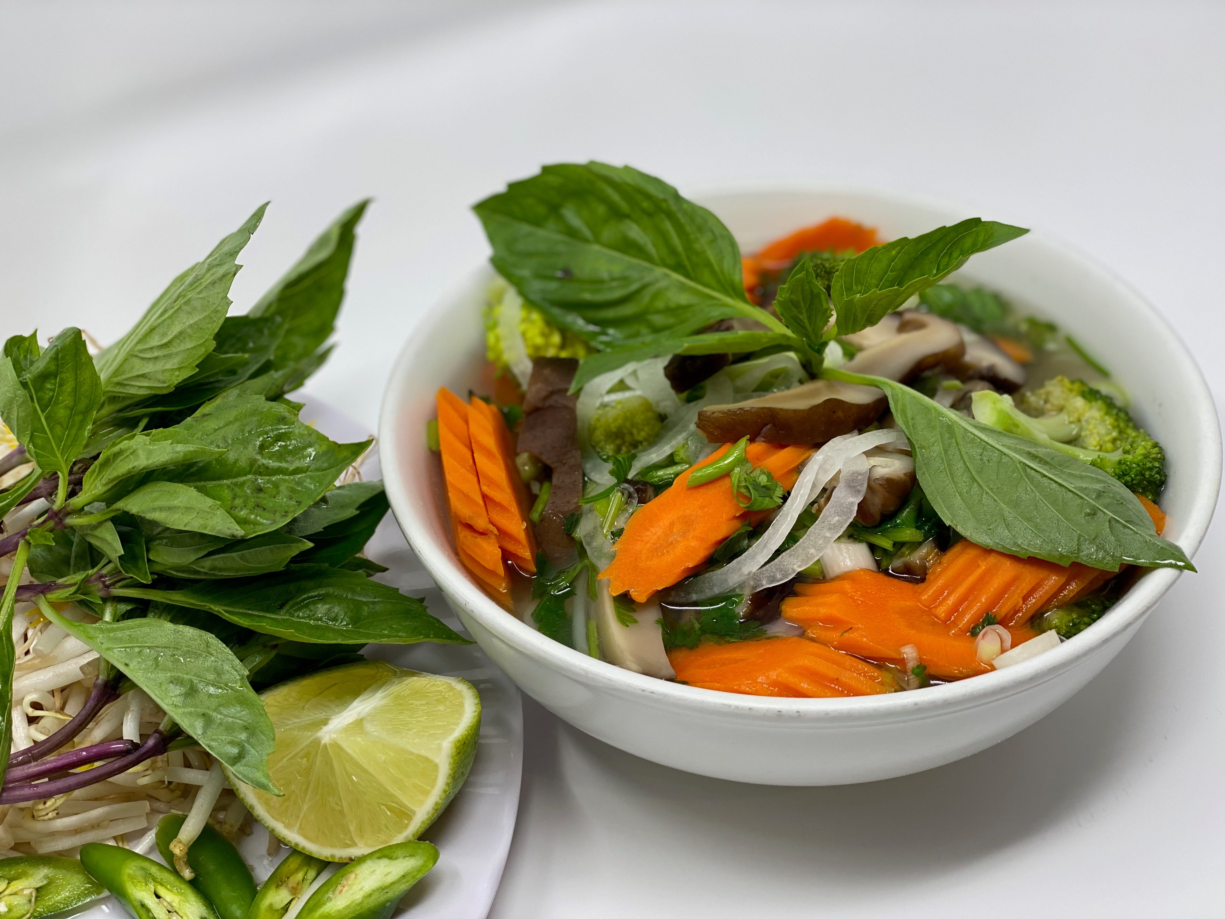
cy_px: 460
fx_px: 1840
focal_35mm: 52
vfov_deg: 28.0
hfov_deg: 36.8
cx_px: 612
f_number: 2
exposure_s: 1/120
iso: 50
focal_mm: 6
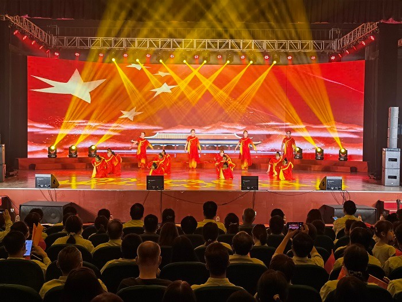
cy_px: 151
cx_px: 201
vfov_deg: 31.5
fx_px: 534
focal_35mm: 46
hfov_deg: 41.2
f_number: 1.9
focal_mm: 6.67
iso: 160
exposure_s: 1/120
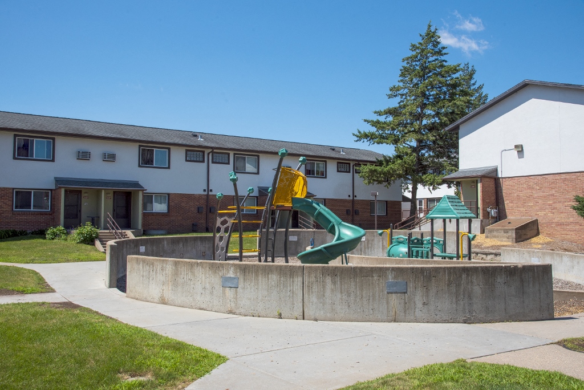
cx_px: 292
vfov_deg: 42.4
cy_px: 195
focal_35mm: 31
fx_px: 503
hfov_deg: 60.3
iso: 200
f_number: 13
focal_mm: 31
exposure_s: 1/640
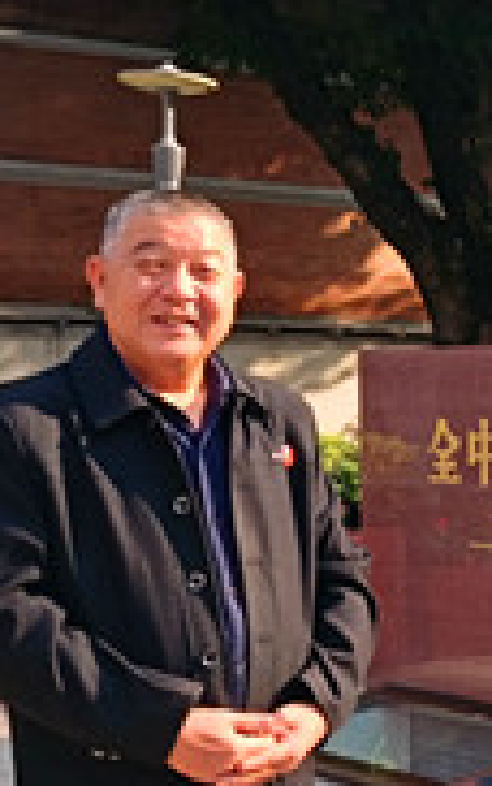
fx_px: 1992
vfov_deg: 22.1
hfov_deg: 12.6
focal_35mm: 93
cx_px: 932
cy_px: 568
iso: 100
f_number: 1.75
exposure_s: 1/105
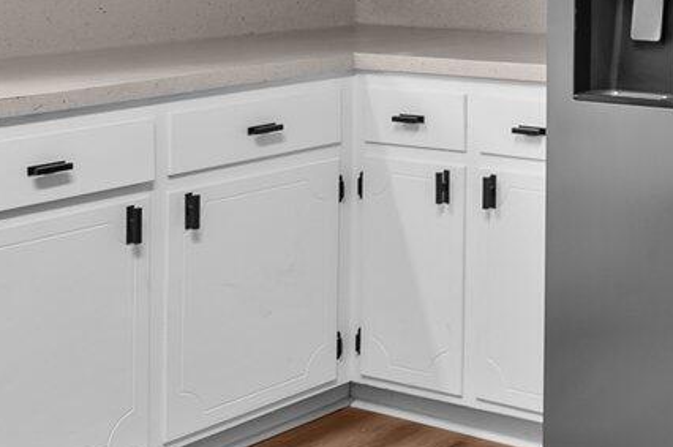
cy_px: -111
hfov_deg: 24.0
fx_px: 1438
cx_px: 803
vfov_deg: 16.8
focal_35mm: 77
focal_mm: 16
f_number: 4
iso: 400
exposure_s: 1/25
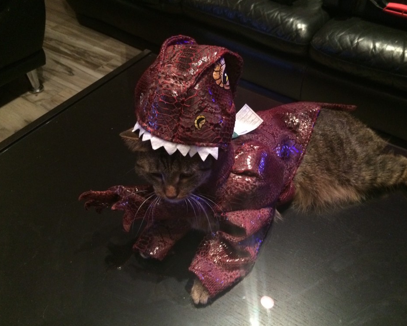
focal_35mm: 32
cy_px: 162
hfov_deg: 55.6
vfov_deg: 45.8
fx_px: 386
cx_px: 218
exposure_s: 1/15
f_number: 2.2
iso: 320
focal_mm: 4.12
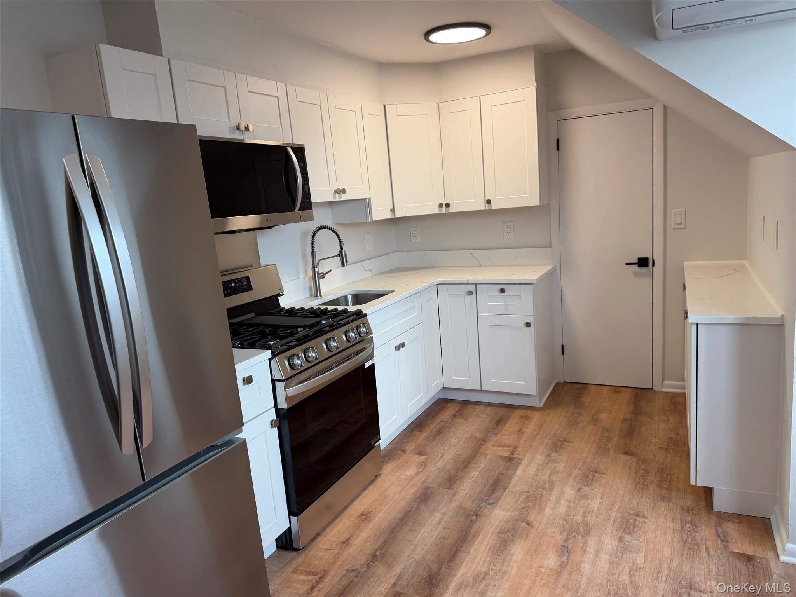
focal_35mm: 24
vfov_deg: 56.8
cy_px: 298
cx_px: 398
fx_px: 552
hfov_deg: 71.6
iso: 100
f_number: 1.78
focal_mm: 6.76
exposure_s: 1/120
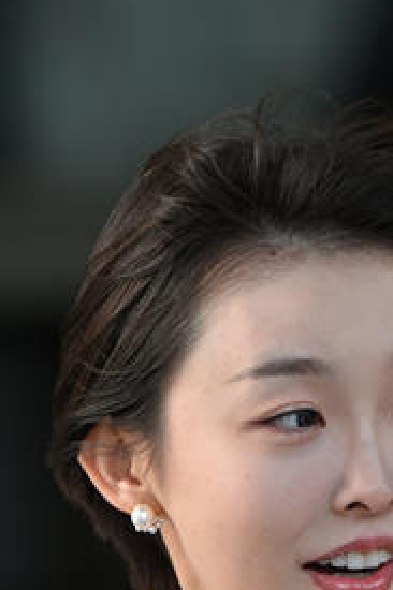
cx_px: 56
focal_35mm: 982
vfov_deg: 2.1
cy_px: 955
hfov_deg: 1.4
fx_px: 16099
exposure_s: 1/320
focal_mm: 200
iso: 360
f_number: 3.5
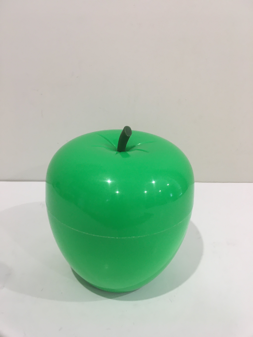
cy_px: 168
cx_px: 126
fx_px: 283
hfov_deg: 48.2
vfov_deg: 61.7
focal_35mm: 29
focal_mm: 4.15
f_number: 2.2
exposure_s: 1/33
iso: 80
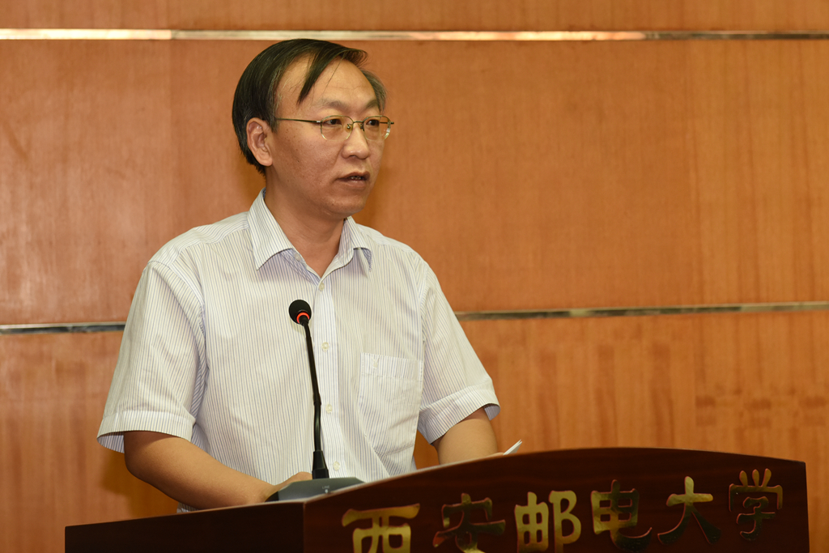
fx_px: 1612
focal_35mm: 70
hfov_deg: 28.8
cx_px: 414
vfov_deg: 19.5
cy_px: 276
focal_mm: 70
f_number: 5.6
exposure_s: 1/125
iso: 1000
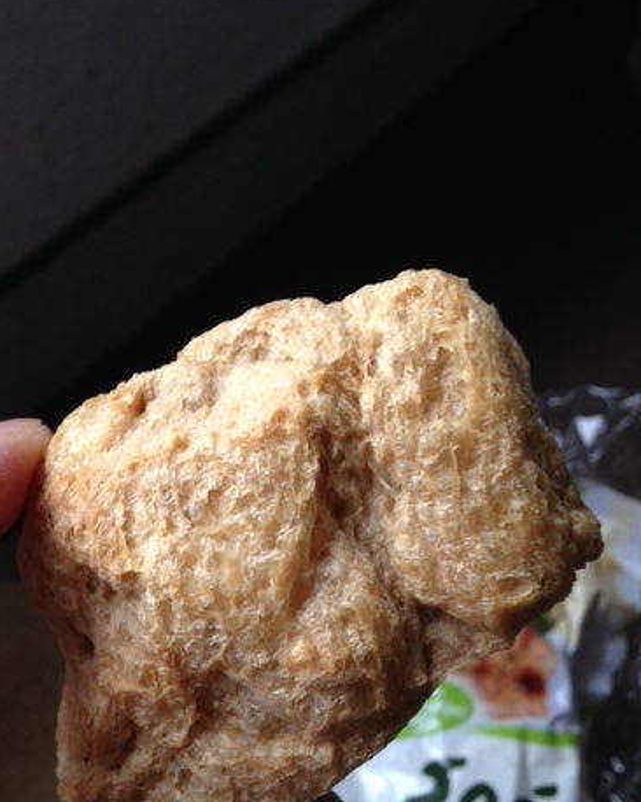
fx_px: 1068
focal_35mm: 45
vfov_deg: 40.6
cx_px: 305
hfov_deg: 33.4
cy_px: 536
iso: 100
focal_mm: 4.12
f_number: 2.4
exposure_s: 1/20
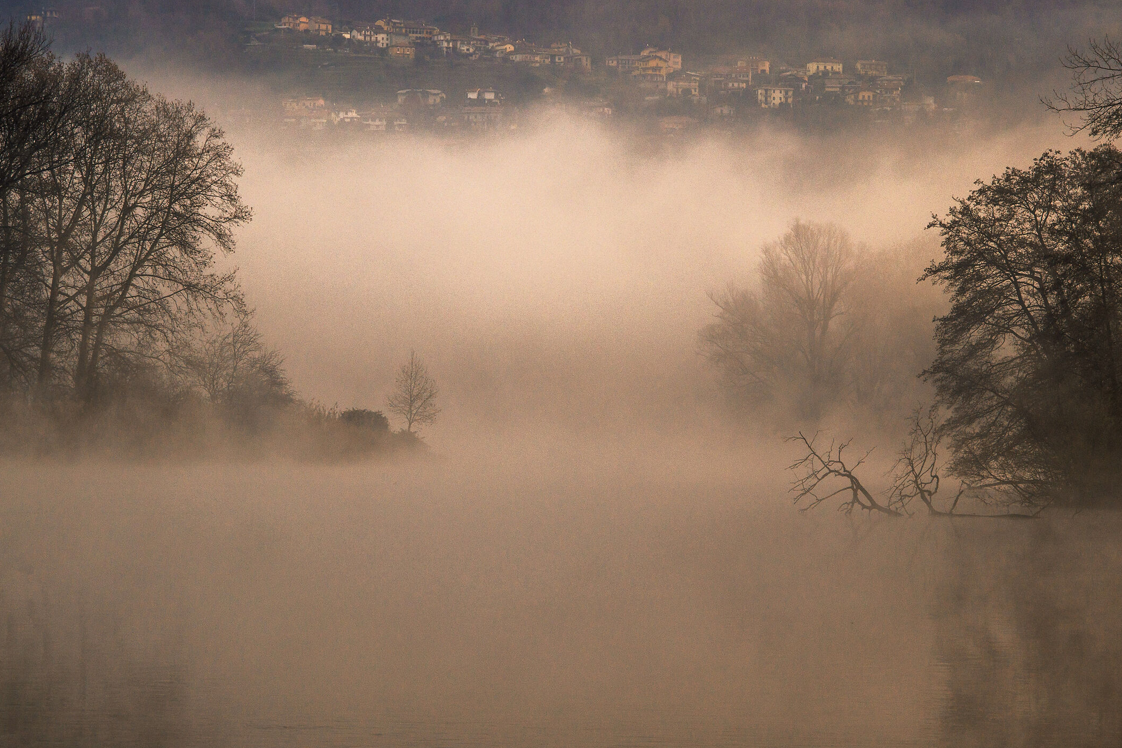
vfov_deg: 9.4
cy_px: 357
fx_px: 4536
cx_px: 592
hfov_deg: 14.1
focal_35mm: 146
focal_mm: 85
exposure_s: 1/125
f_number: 11
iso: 100
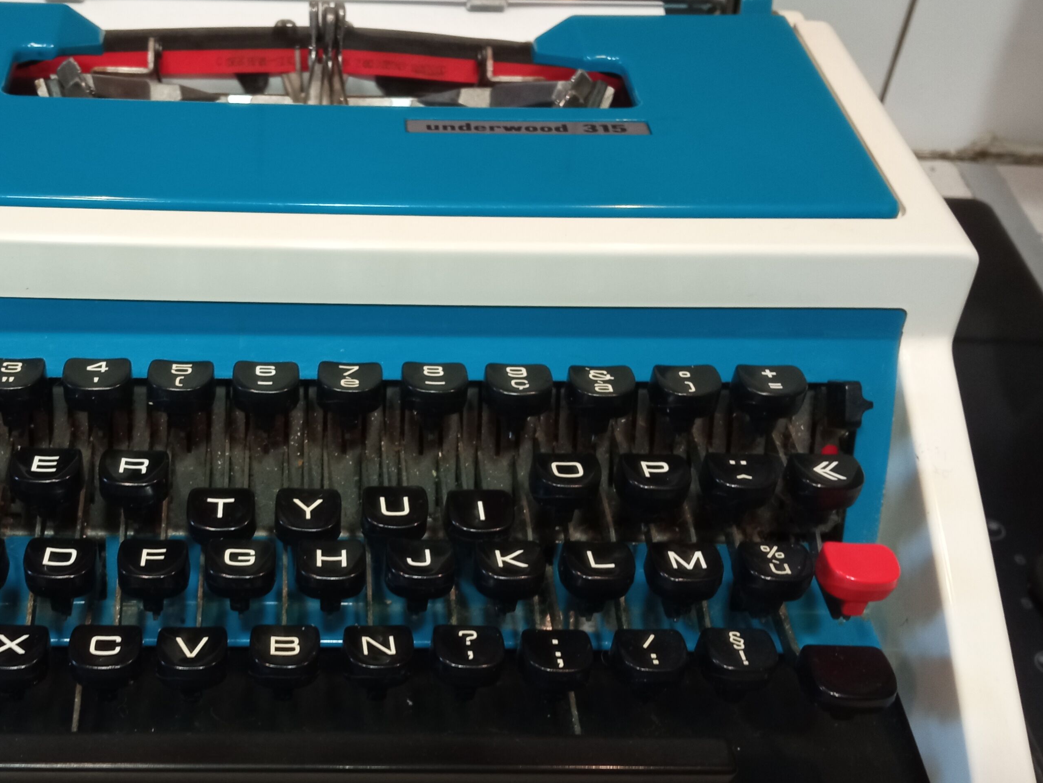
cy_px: 469
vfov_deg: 32.8
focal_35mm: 44
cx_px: 339
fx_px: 1326
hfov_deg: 42.3
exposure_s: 1/33.3
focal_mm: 3.79
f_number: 2.2
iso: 365
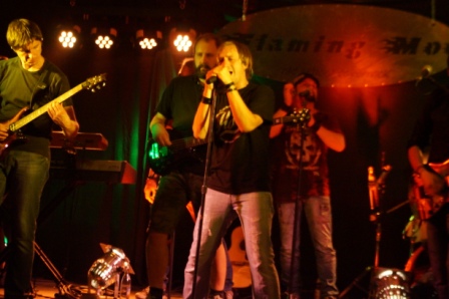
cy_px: 150
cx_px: 224
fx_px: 1496
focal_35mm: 120
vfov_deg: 11.4
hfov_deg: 17.1
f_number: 5.6
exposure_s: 1/40
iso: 3200
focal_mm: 80
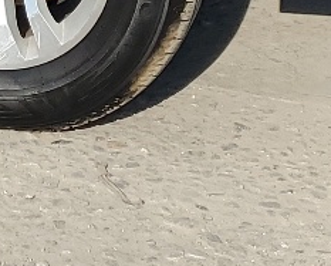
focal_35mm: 174
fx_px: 1707
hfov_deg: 10.4
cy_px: -317
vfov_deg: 8.3
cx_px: -277
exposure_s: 1/2500
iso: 50
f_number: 1.5
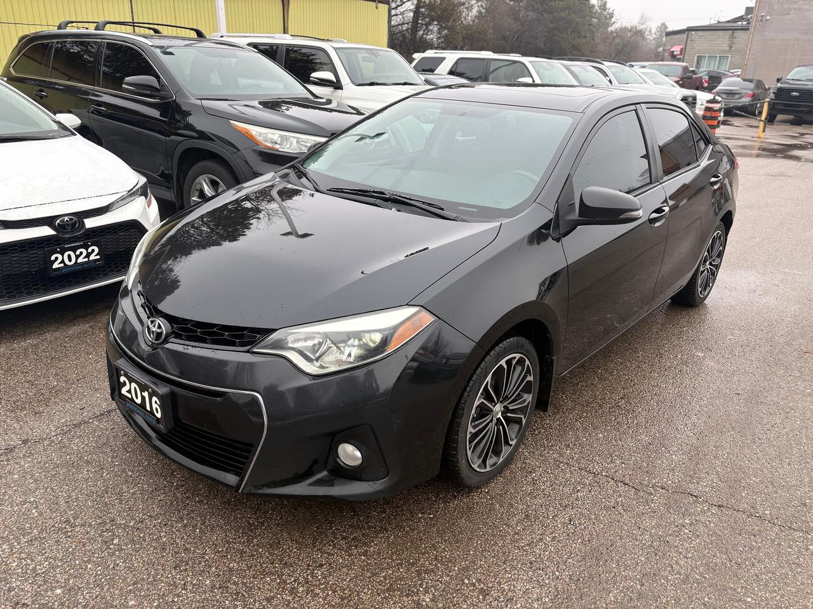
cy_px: 304
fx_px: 611
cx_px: 406
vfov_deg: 53.1
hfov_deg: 67.3
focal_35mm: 26
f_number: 1.6
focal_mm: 5.96
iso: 64
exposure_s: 1/447
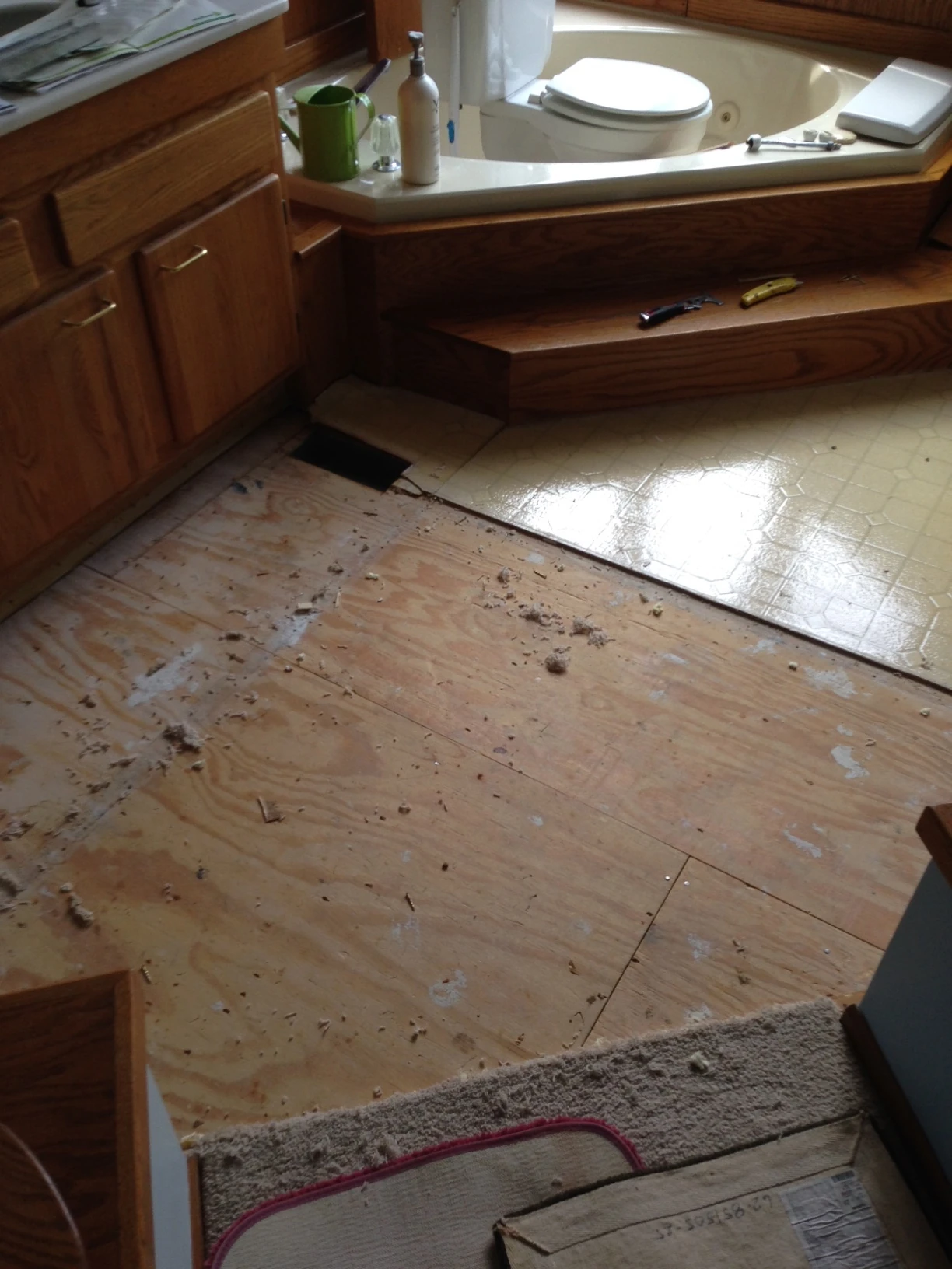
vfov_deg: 55.4
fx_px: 1210
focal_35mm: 33
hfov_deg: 42.9
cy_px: 634
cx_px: 476
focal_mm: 4.12
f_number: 2.4
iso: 64
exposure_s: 1/60
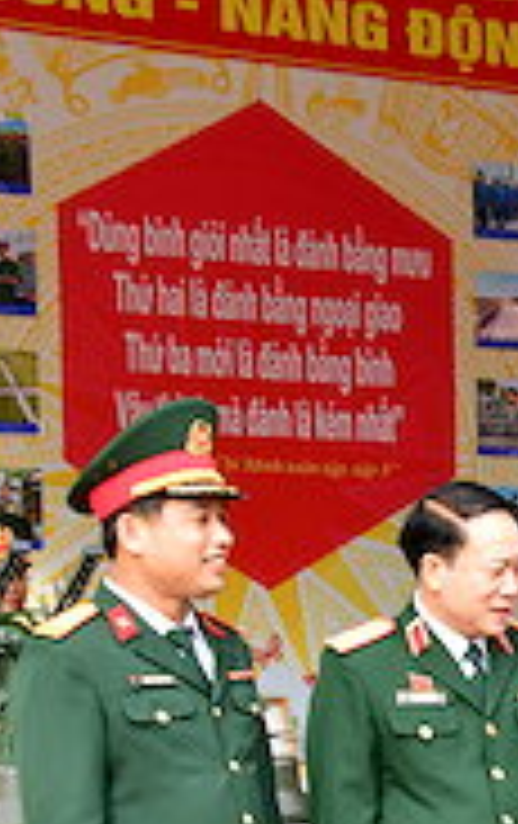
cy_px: 770
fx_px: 2632
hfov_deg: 10.6
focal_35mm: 117
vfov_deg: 17.5
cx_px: 910
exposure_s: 1/160
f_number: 6.3
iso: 400
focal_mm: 26
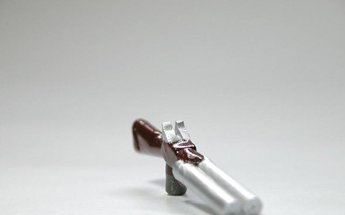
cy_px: 131
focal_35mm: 258
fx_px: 2425
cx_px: 173
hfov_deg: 8.1
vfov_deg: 5.1
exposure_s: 1/63.2
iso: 100
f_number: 4.1
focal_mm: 56.7
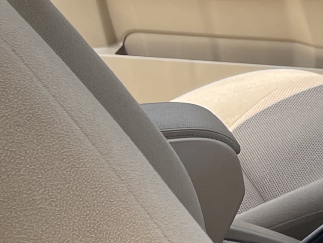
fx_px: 1297
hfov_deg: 11.6
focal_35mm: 139
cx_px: 788
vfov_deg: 10.5
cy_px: -24
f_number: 1.6
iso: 32
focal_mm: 5.1
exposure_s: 1/704
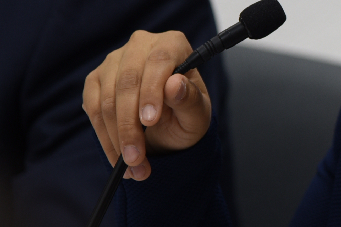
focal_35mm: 416
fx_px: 3940
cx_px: 447
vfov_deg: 3.3
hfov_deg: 4.9
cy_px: -11
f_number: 4
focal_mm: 120
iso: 250
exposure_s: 1/25
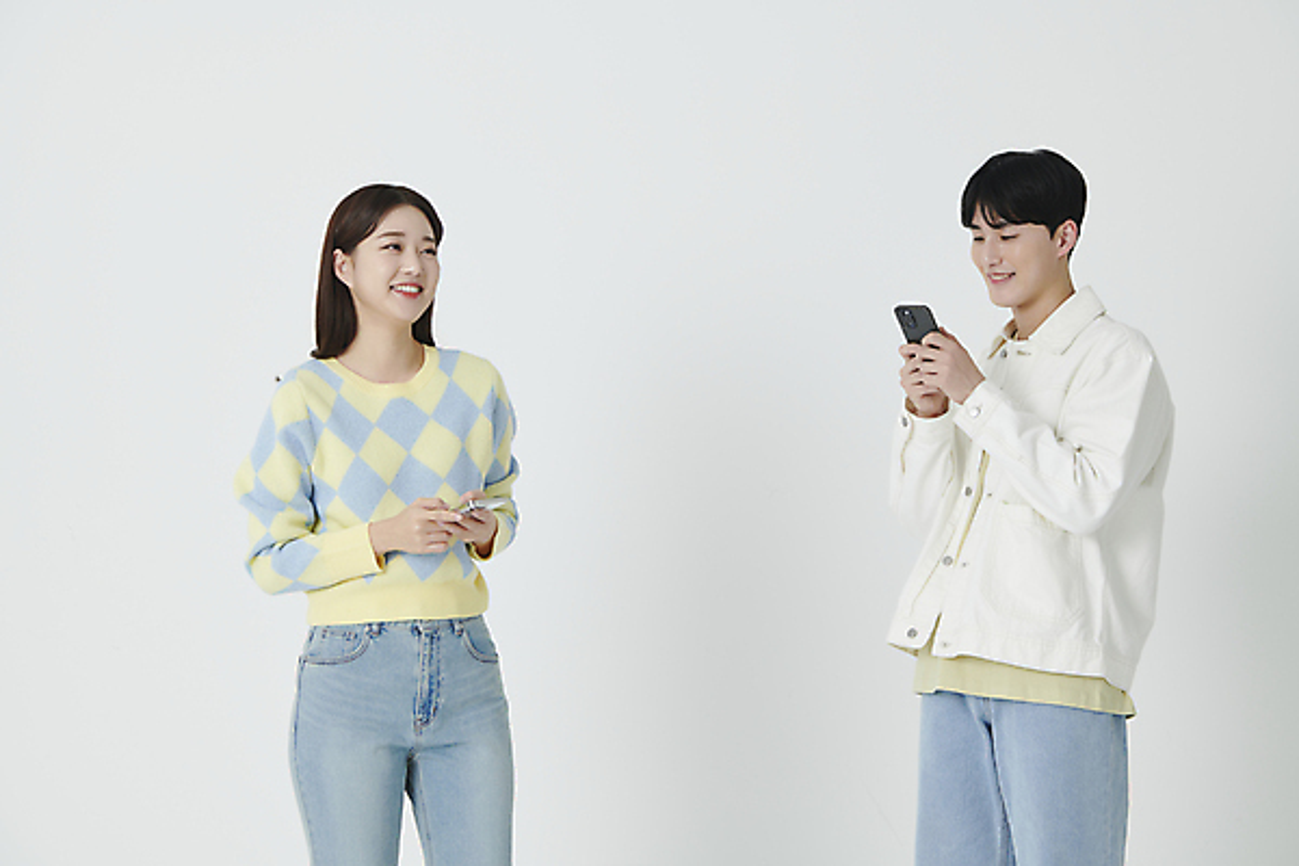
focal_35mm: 65
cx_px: 650
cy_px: 433
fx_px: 2345
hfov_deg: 31.0
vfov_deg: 20.9
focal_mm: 65
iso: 80
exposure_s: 1/125
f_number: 11
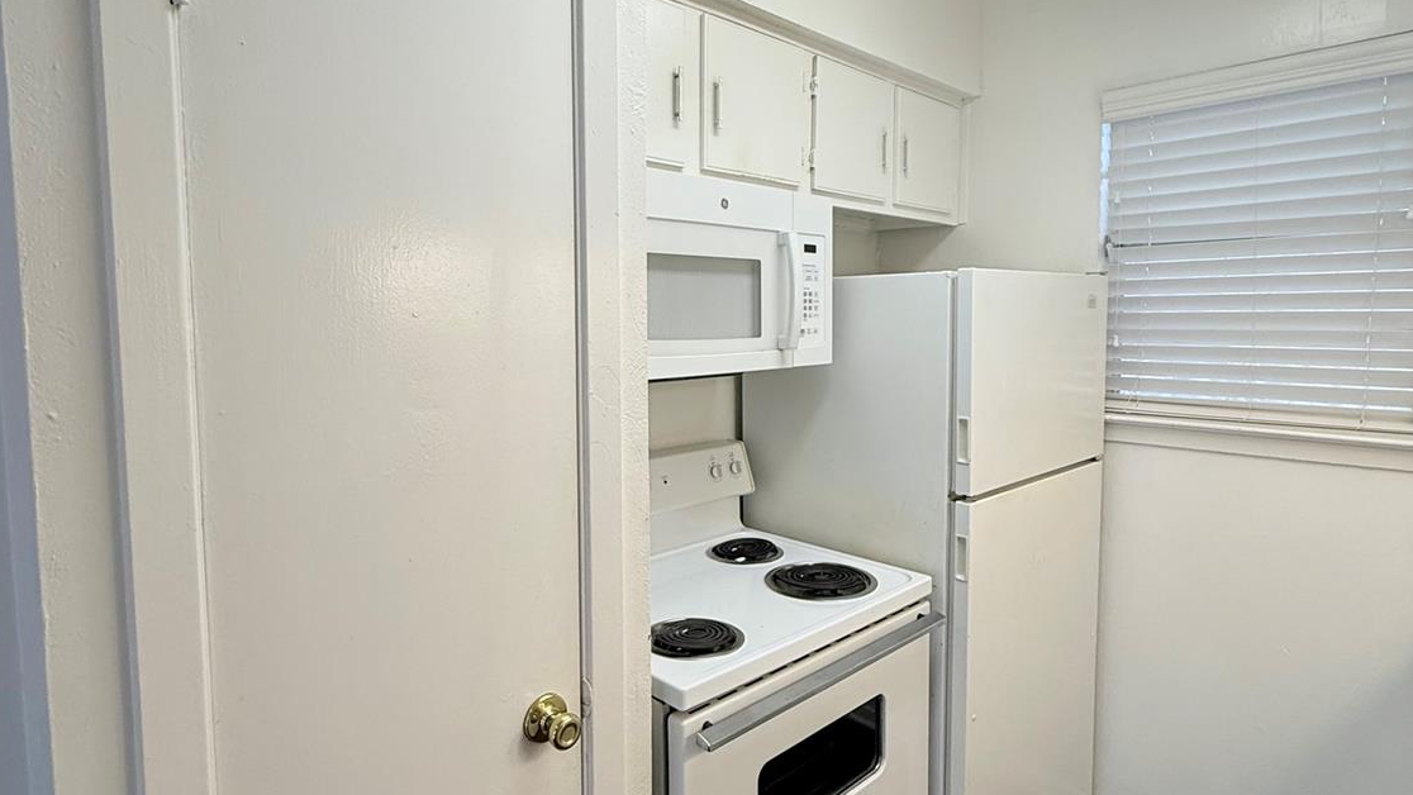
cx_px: 693
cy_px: 380
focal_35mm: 21
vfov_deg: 53.6
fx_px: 787
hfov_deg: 83.8
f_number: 2.2
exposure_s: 1/120
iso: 200
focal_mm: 2.22
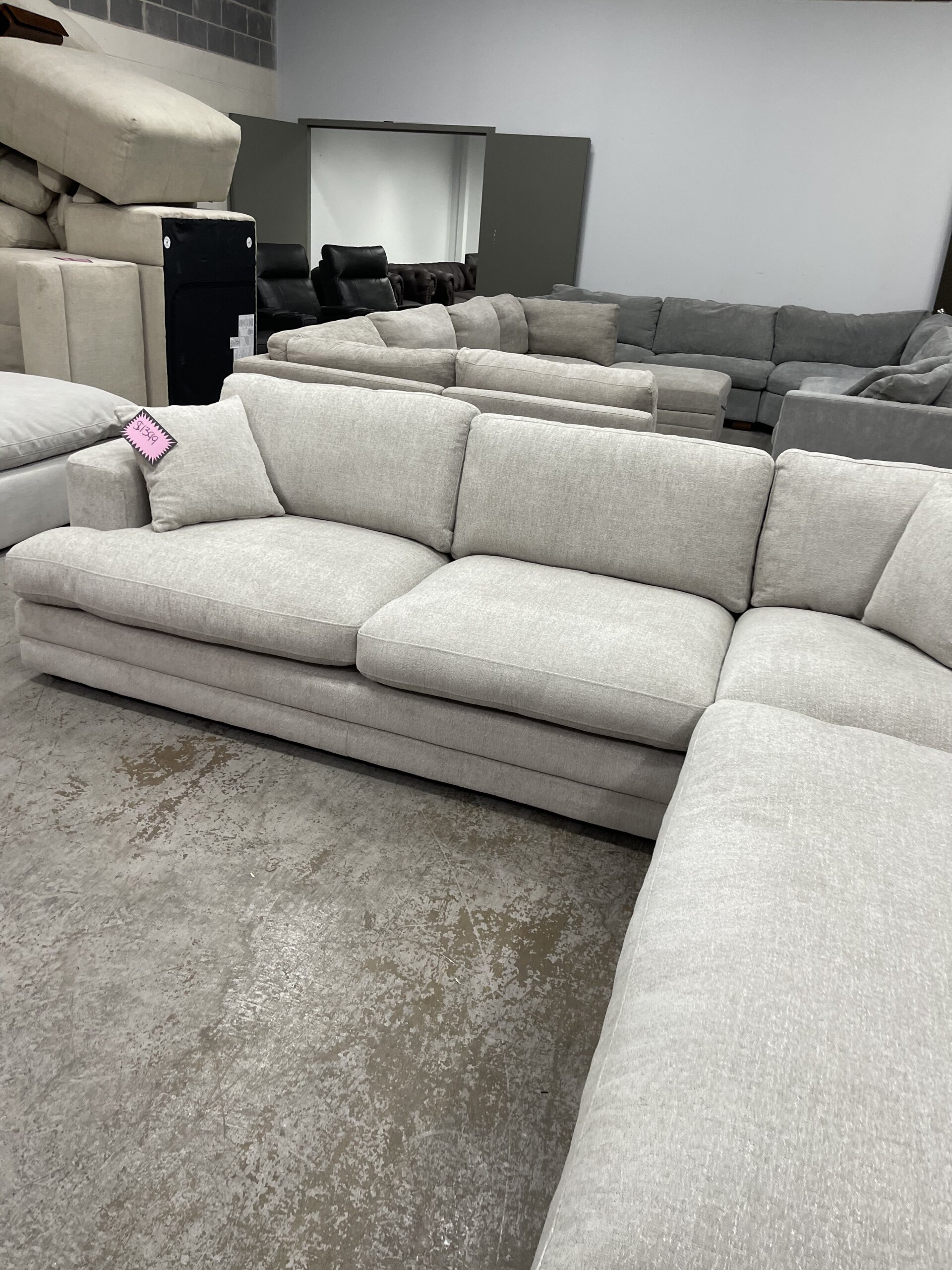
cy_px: 635
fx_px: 917
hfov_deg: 54.9
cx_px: 476
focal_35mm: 25
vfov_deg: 69.4
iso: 125
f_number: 1.6
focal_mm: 5.1
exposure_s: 1/120
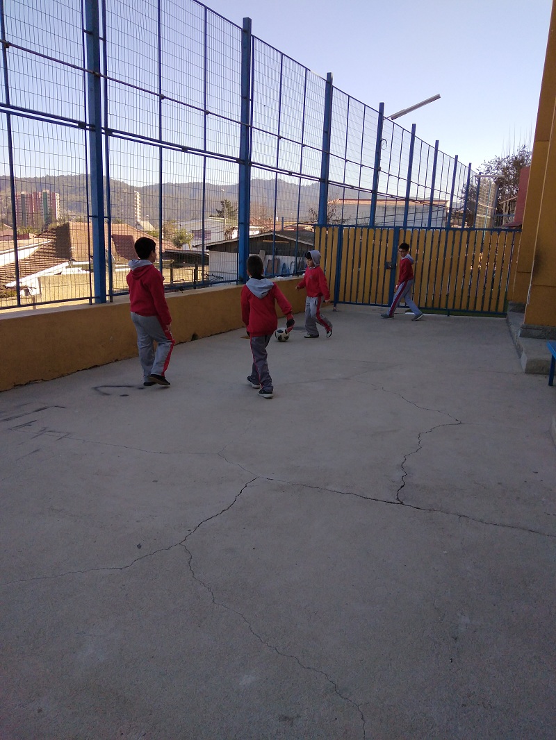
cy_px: 370
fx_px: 557
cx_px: 278
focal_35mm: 26
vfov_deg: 67.3
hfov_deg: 53.1
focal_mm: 3.6
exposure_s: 1/764
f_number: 1.8
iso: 100
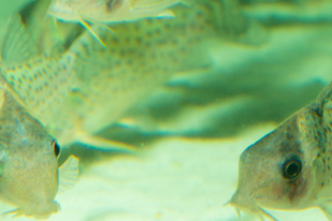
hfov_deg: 4.0
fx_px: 4694
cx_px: 298
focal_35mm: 509
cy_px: 182
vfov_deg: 2.7
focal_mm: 105
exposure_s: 1/250
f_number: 11
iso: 250
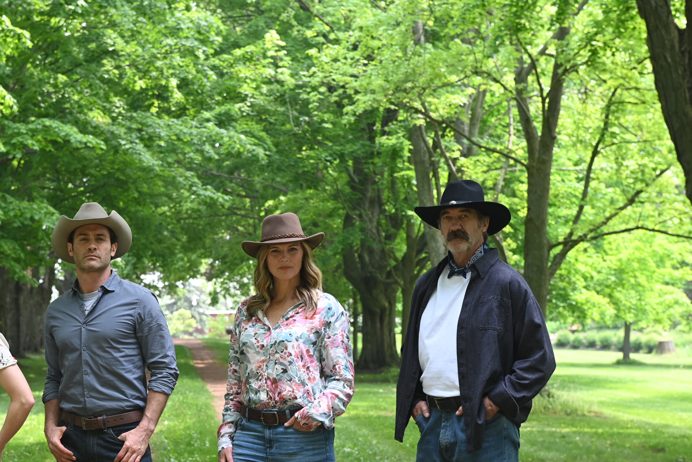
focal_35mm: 97
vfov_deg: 14.1
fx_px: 1865
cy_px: 268
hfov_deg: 20.9
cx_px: 209
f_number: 6.3
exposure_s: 1/160
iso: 400
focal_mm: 66
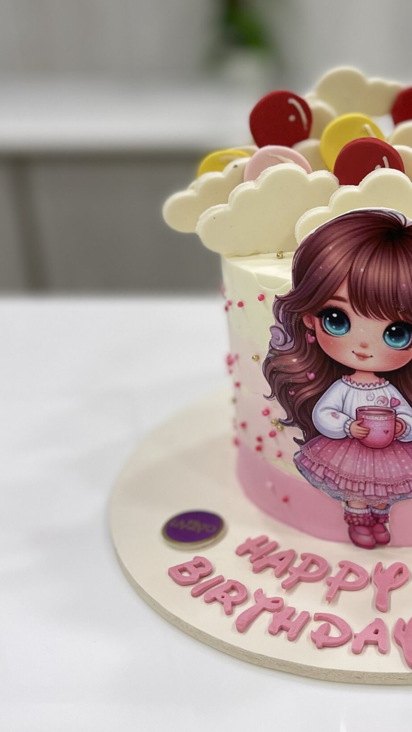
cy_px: 321
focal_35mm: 44
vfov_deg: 46.3
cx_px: 392
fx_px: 855
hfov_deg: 26.0
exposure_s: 1/121
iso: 64
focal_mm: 5.1
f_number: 1.6
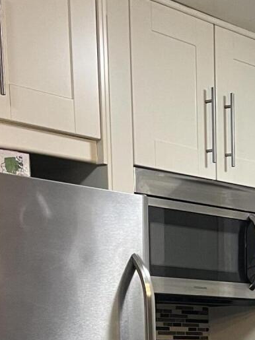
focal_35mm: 101
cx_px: 385
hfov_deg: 13.7
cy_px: 497
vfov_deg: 17.6
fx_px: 992
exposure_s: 1/60
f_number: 1.6
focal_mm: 5.1
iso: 125
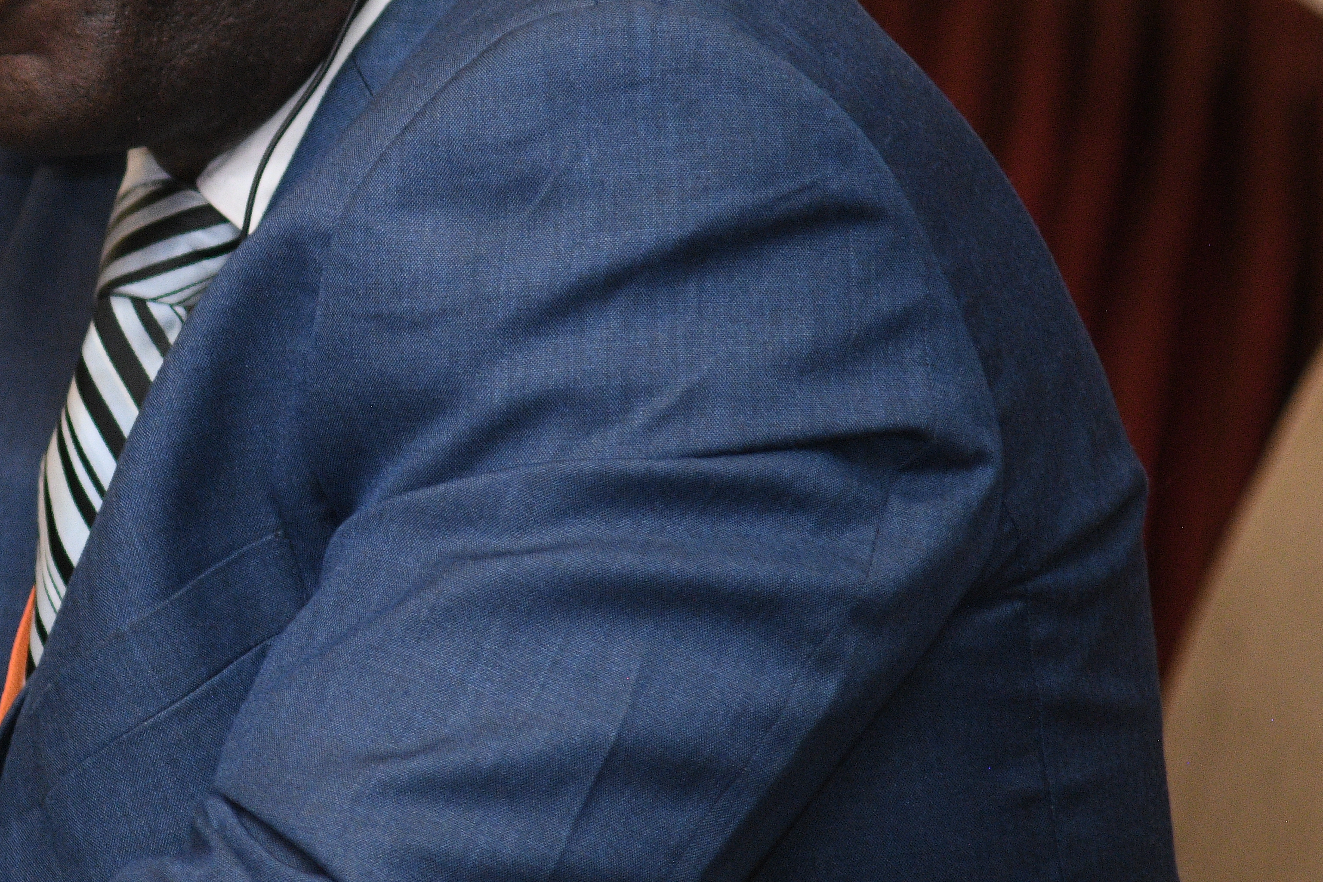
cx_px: -20
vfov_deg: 3.1
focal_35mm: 443
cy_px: 213
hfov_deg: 4.6
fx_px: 16279
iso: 2500
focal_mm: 165
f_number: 4
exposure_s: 1/160
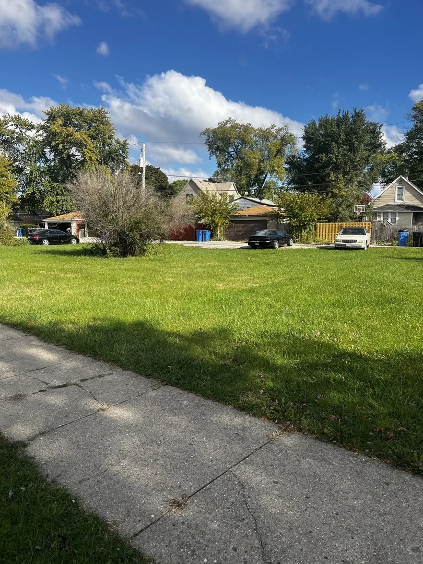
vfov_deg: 67.3
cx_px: 212
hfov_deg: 53.1
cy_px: 282
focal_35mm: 26
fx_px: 424
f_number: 1.6
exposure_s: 1/2571
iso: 50
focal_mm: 5.1
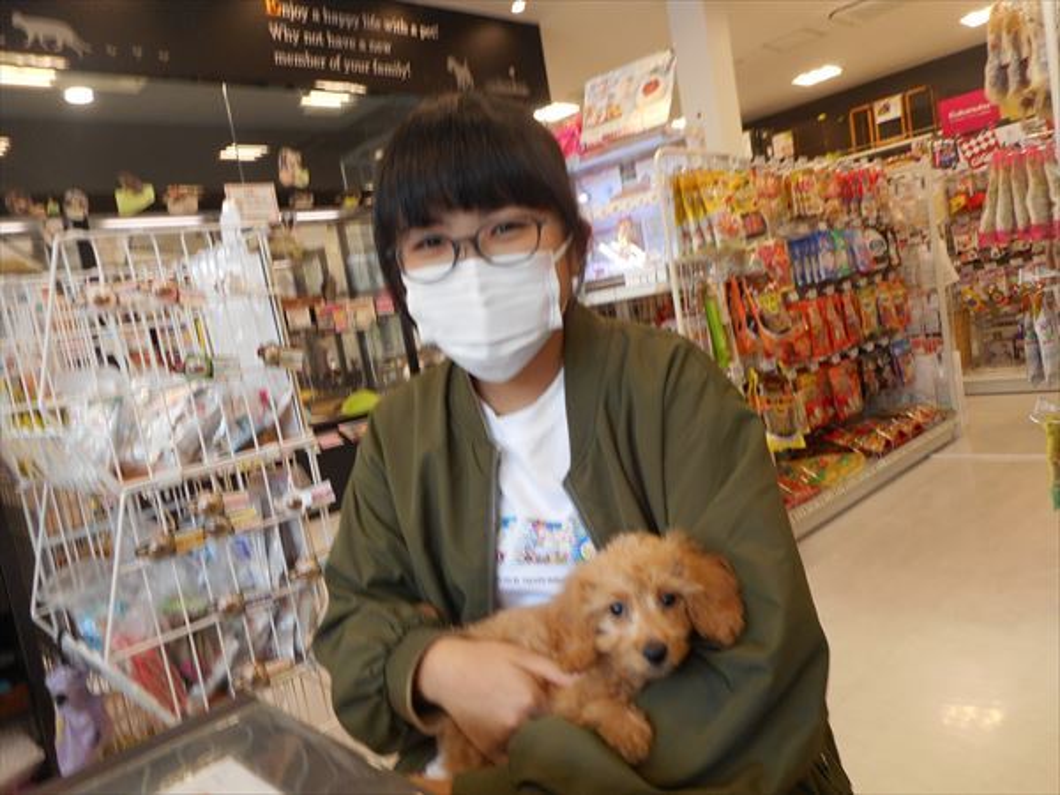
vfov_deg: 54.9
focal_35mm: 25
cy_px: 398
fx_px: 766
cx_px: 530
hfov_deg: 69.4
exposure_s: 1/30
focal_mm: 4.5
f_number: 3.7
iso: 125
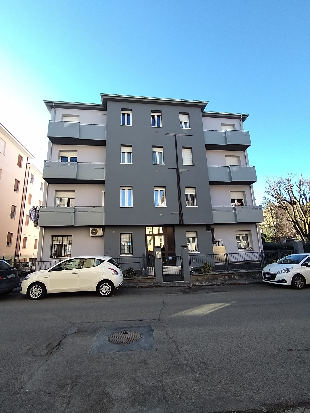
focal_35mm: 16
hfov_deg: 78.1
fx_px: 191
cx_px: 155
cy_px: 206
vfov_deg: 94.5
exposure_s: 1/233
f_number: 2.2
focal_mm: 1.42
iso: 100
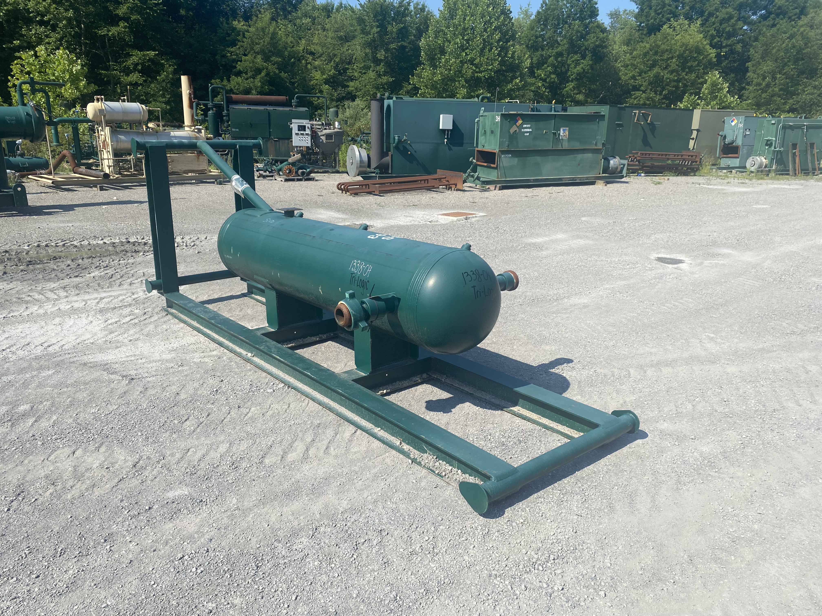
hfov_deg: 67.3
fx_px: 617
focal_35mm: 26
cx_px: 411
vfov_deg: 53.1
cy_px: 308
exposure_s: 1/2967
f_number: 1.8
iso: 32
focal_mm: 4.25
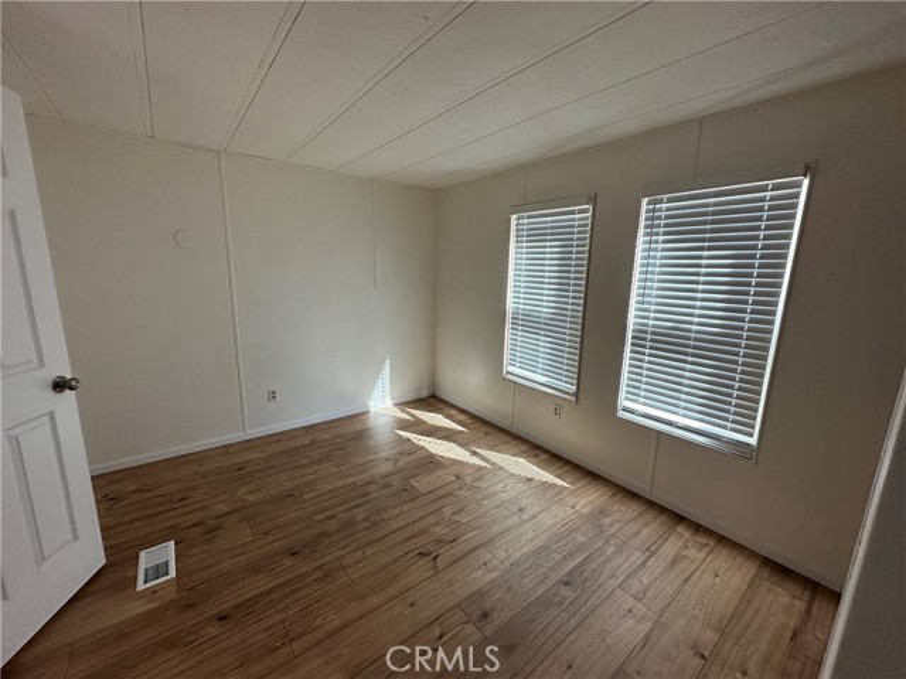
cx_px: 453
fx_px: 366
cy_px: 340
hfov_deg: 102.1
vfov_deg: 85.7
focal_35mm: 14
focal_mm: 2.22
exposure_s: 1/120
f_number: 2.2
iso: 125
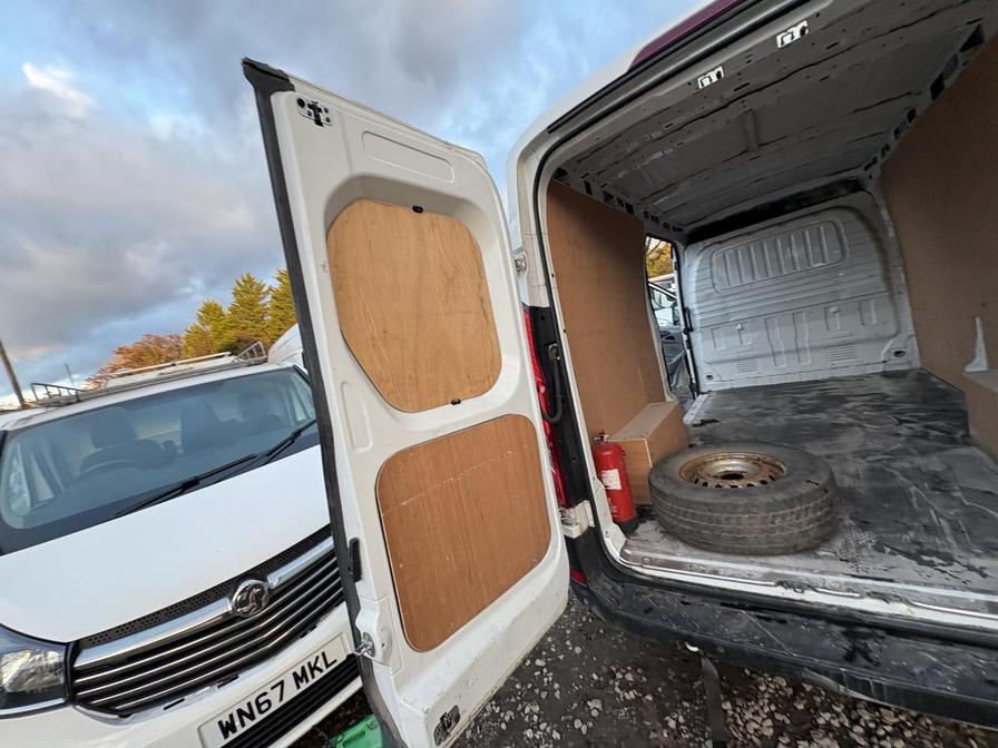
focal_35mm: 14
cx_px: 499
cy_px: 374
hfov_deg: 102.1
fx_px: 404
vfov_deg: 85.7
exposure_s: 1/99
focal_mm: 2.22
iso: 80
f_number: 2.2
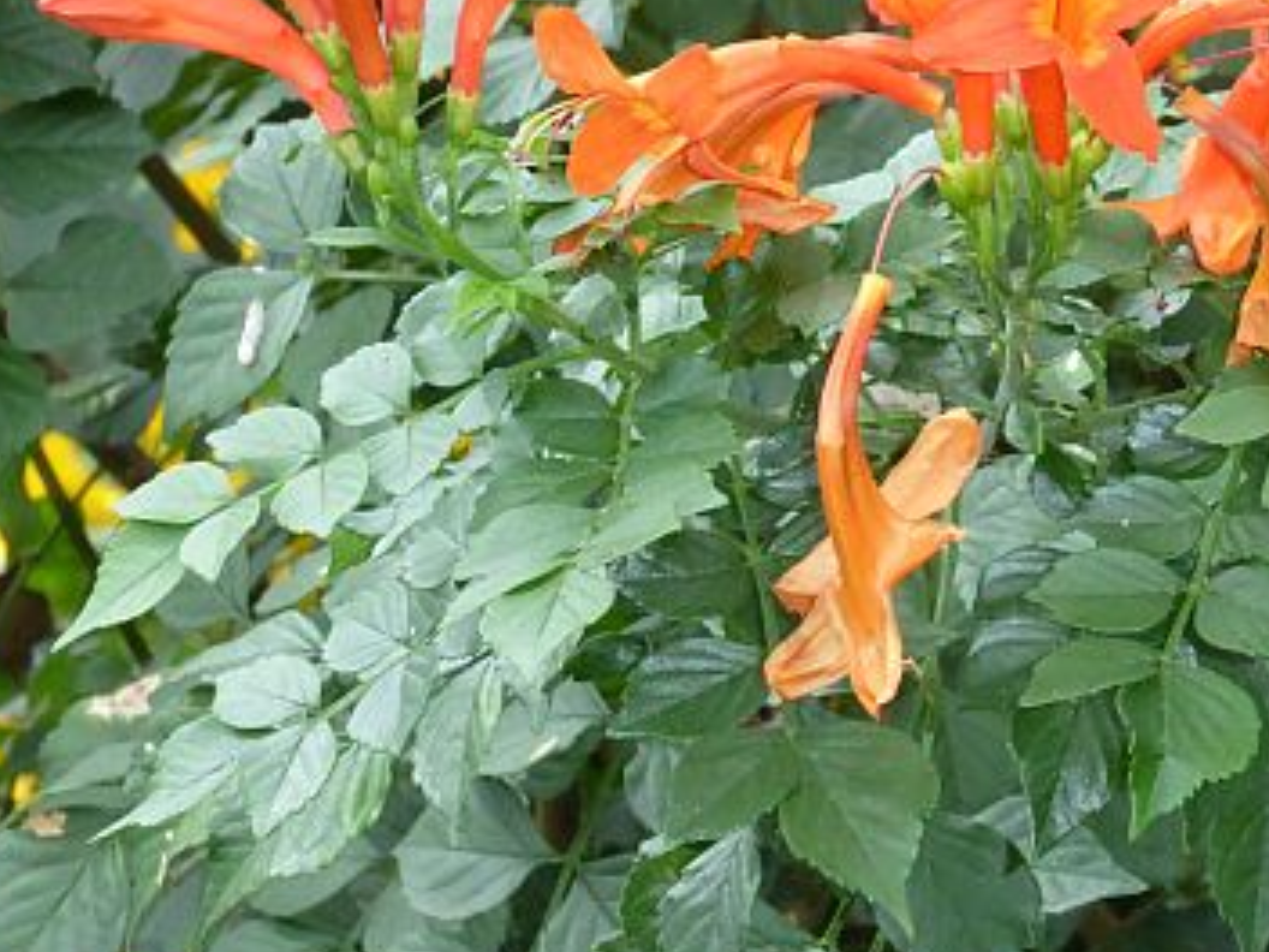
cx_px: 1049
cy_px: 137
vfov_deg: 5.1
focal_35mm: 291
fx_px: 10668
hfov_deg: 6.8
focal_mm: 28.7
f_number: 8
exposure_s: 1/60
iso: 800
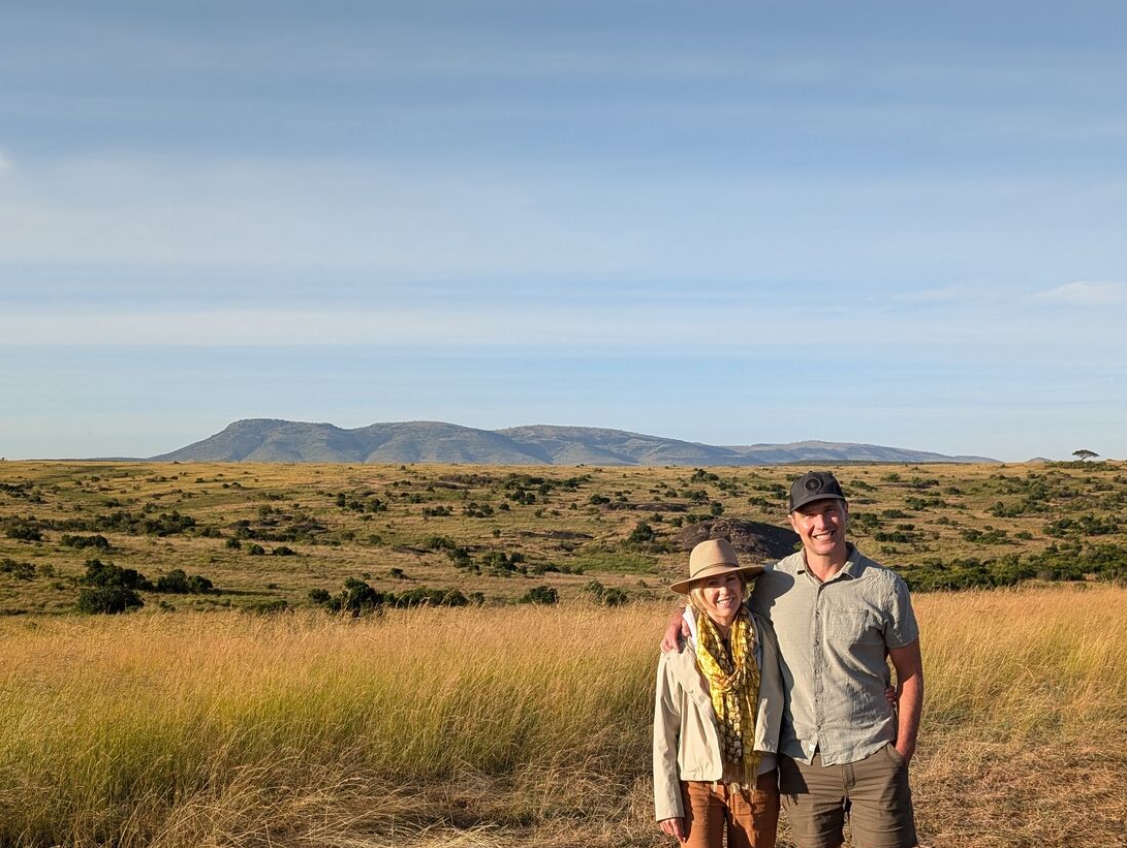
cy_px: 658
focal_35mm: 44
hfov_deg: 42.7
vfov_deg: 32.2
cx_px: 667
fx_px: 1434
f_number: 1.68
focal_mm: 6.9
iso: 20
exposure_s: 1/654
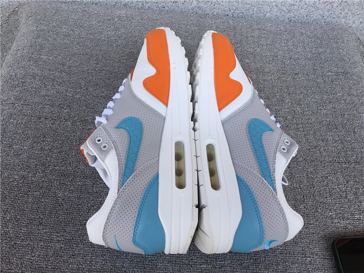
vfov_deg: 45.4
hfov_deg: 58.4
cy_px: 136
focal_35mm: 31
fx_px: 326
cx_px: 182
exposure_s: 1/327
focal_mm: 3.3
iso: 25
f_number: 2.4
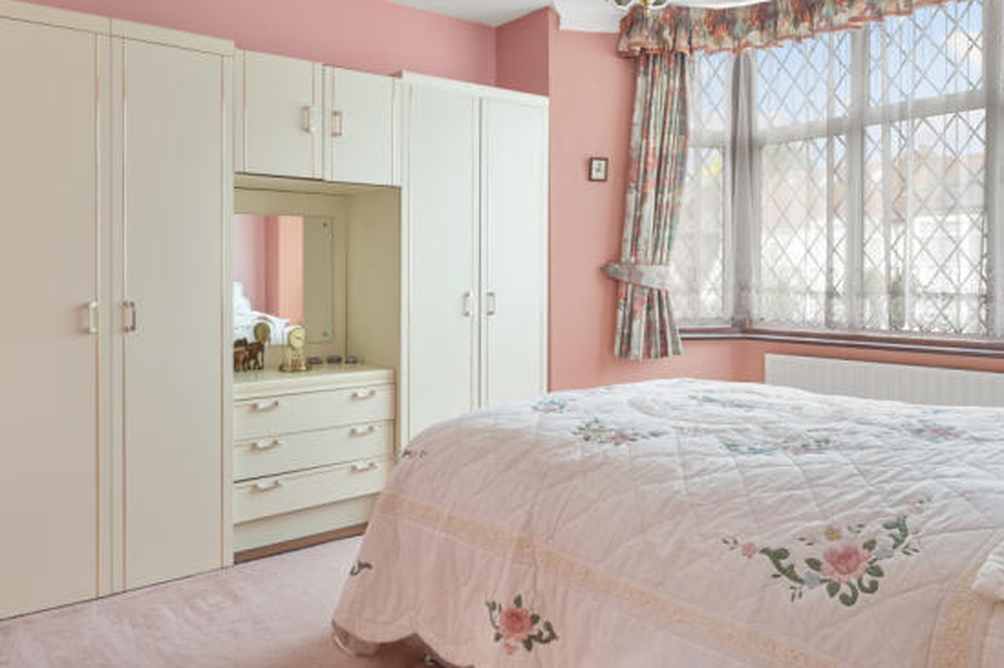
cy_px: 290
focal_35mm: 28
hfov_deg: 65.4
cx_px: 454
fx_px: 780
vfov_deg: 46.2
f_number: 16
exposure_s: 1/2
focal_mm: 15
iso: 200
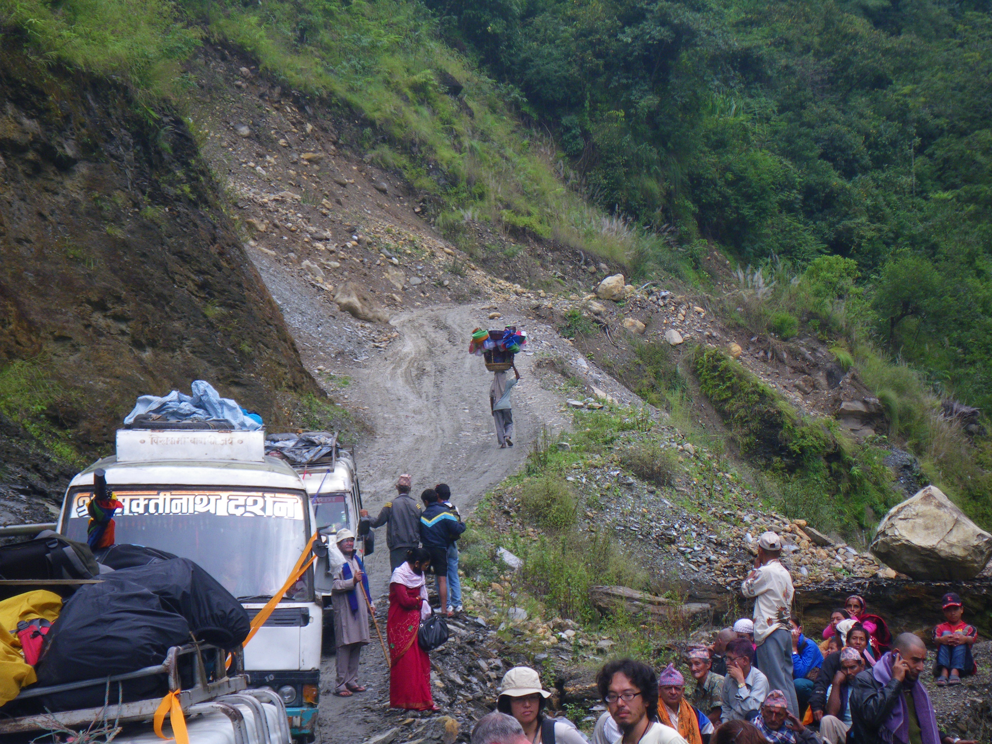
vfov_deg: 12.9
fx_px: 3296
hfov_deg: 17.1
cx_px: 496
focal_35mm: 115
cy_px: 372
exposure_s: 1/160
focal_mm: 20.6
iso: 100
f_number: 5.2
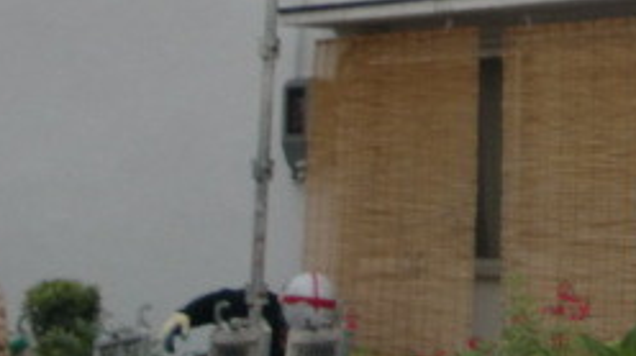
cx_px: 698
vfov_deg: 10.8
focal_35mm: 107
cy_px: -213
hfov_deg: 19.2
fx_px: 1803
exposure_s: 1/640
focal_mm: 6.66
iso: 64
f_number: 3.9
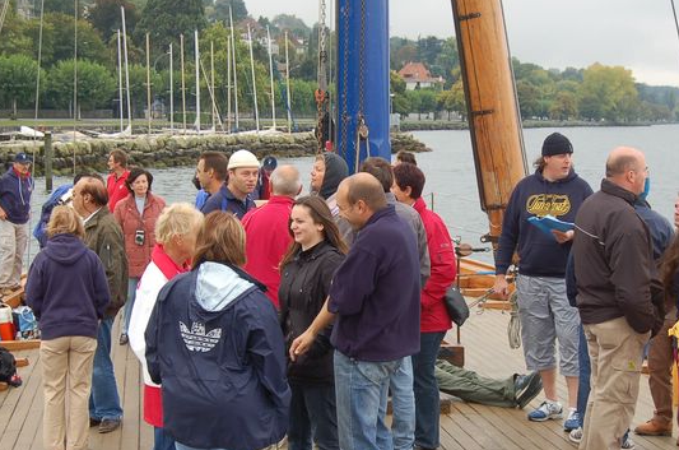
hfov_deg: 28.9
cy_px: 265
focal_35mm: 70
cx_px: 400
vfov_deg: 19.4
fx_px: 1313
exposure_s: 1/125
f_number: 5.6
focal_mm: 31
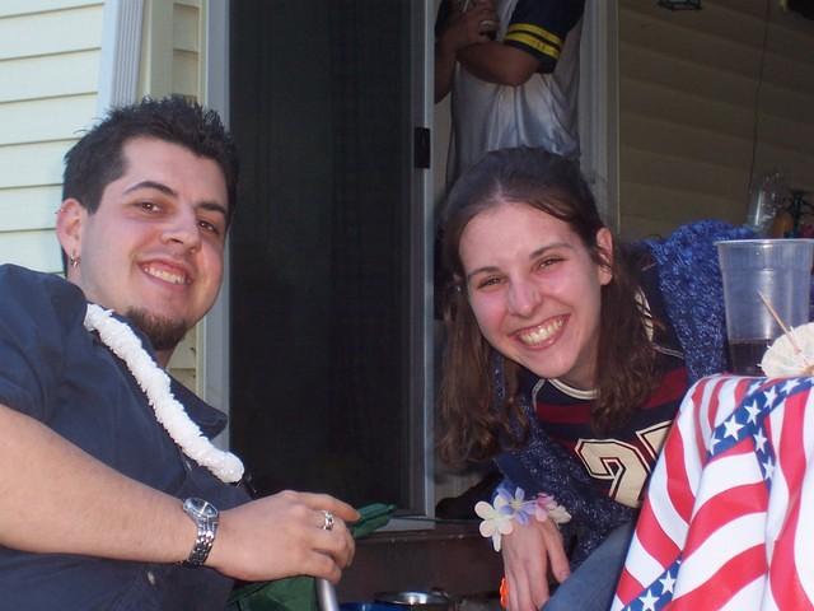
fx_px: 2610
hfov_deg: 17.7
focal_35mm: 111
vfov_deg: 13.3
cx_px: 407
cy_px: 306
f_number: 4.8
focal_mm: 16.8
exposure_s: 1/90
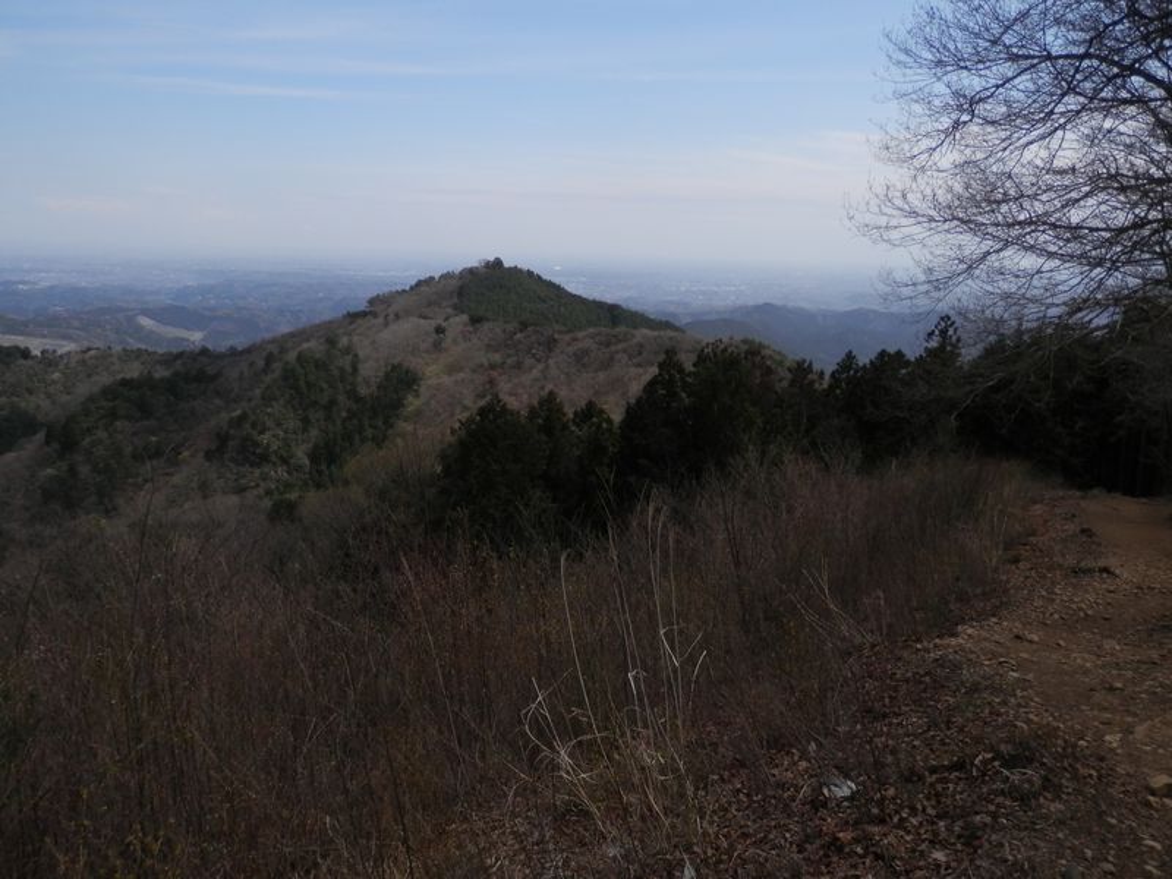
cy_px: 440
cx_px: 586
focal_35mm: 27
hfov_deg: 65.3
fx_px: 914
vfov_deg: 51.4
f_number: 9
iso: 80
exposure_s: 1/160
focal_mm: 5
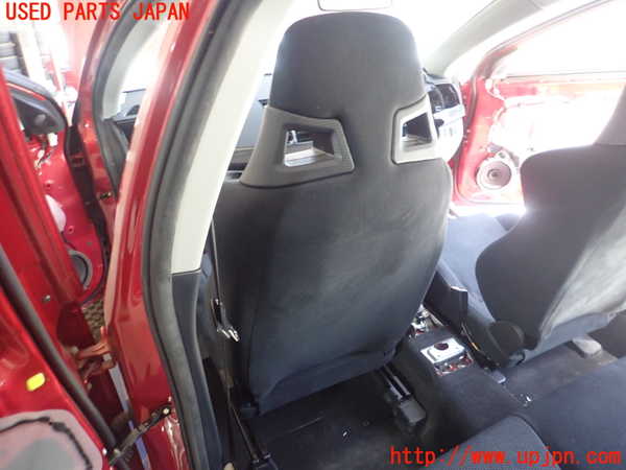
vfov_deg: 54.9
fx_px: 452
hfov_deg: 69.4
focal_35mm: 25
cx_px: 313
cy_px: 235
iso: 500
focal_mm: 4.5
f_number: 2
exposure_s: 1/30
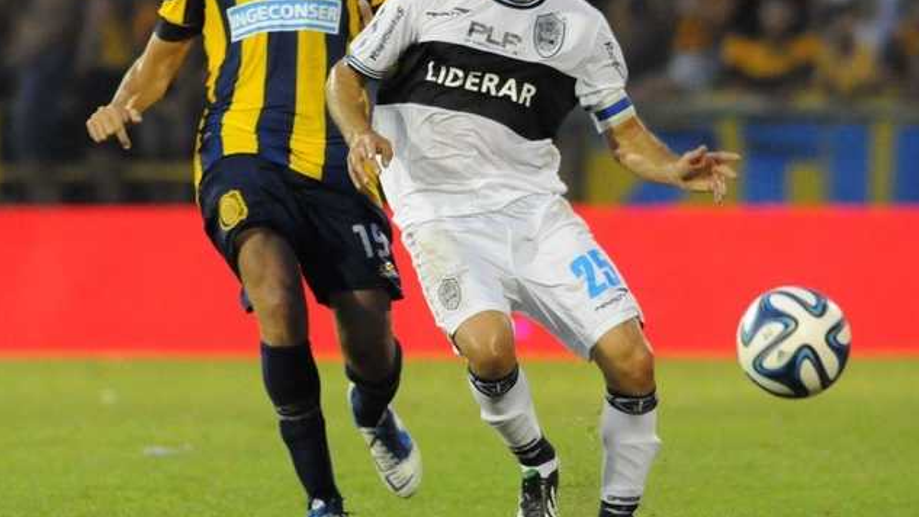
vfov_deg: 1.9
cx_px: 431
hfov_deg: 3.4
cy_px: 171
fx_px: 15619
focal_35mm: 641
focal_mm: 300
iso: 3200
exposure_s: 1/640
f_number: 4.5
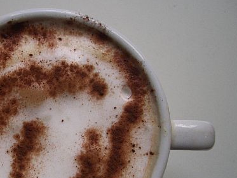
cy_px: 126
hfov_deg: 31.4
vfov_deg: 24.2
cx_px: 51
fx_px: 411
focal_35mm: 60
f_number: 2.6
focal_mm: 5.8
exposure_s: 1/160
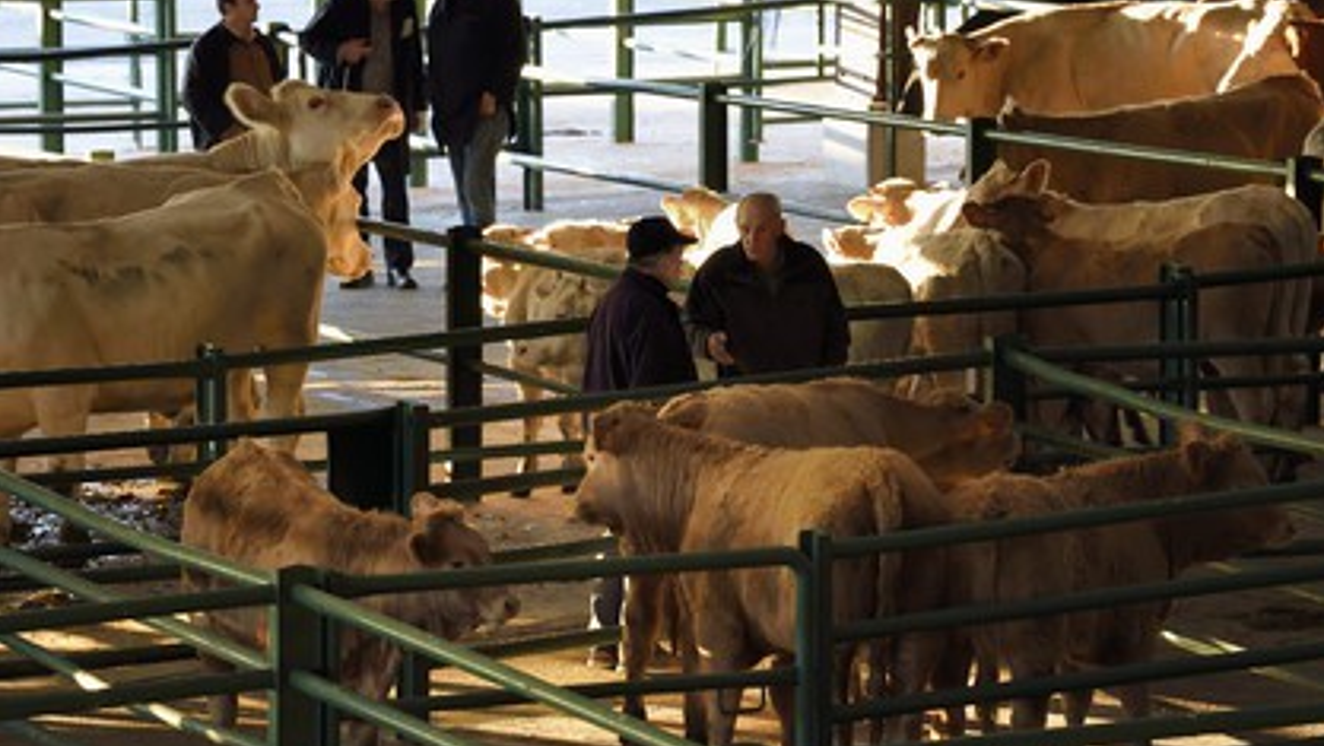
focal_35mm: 195
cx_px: 664
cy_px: 321
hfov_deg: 11.0
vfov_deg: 6.2
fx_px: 6849
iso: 1600
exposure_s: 1/60
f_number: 8
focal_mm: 185
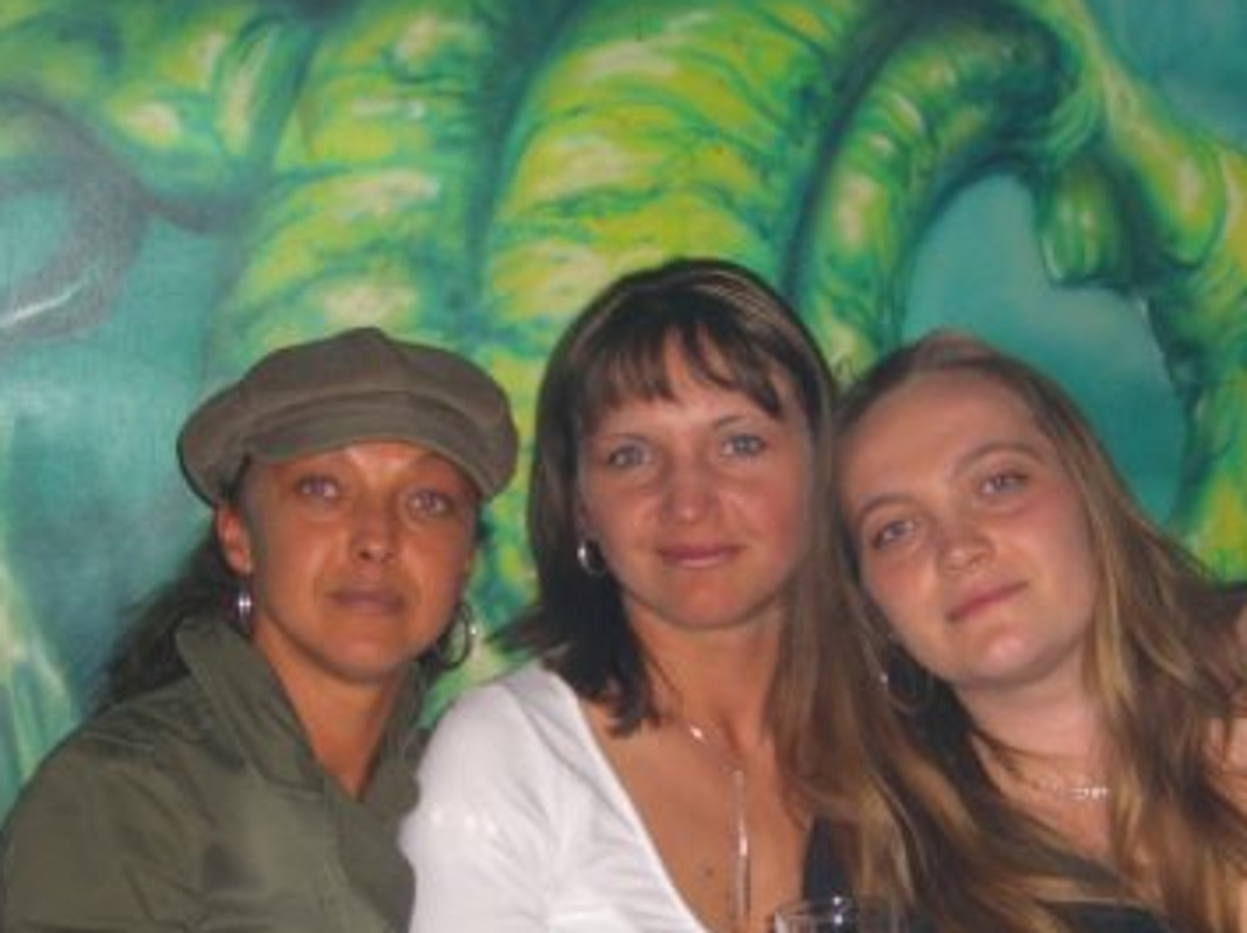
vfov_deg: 18.8
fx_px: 2808
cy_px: 665
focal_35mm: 78
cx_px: 705
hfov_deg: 25.0
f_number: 3.1
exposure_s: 1/60
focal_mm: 9.5
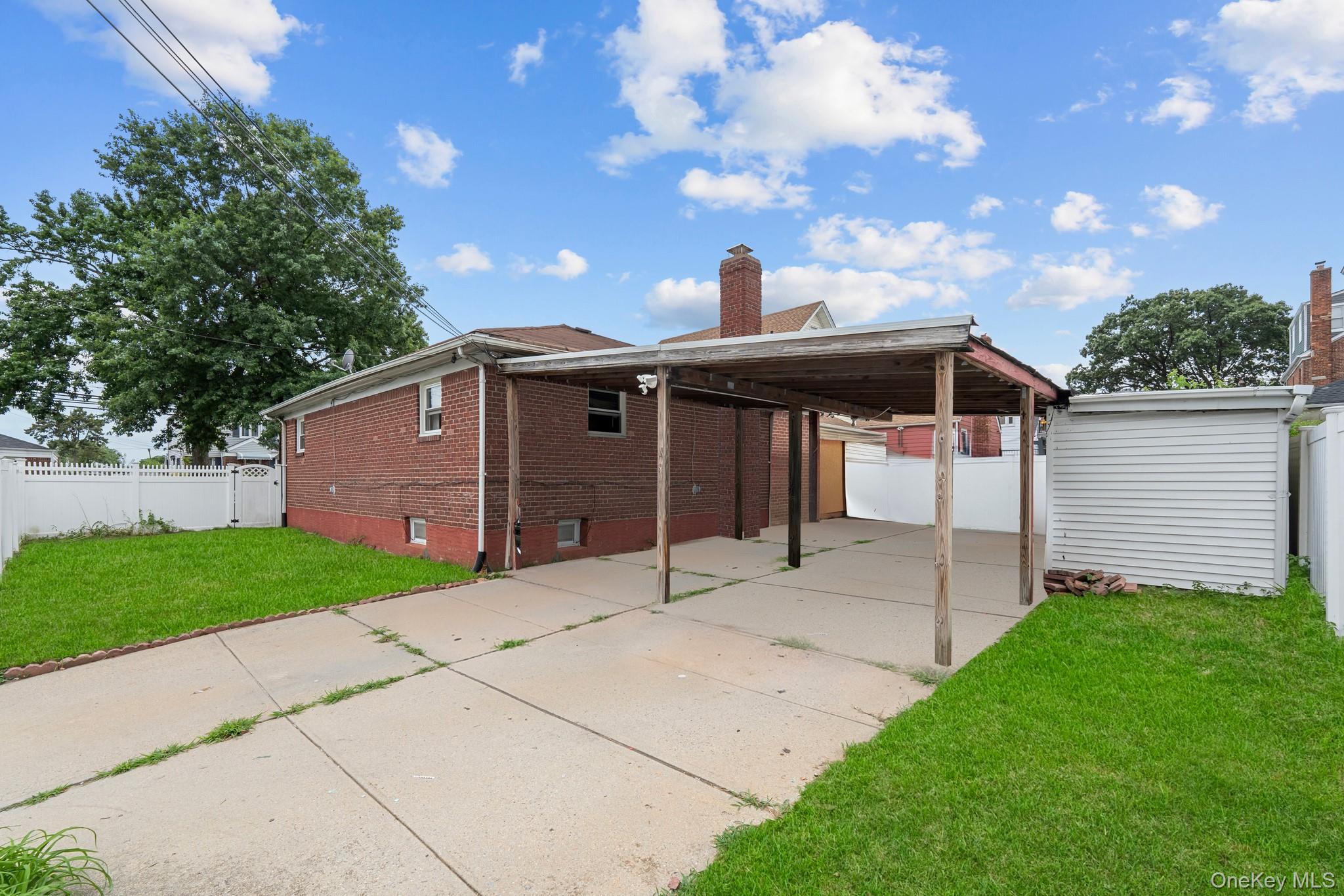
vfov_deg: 81.2
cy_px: 448
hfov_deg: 104.3
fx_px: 523
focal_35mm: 14
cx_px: 672
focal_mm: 14
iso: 640
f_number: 10
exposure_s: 1/320
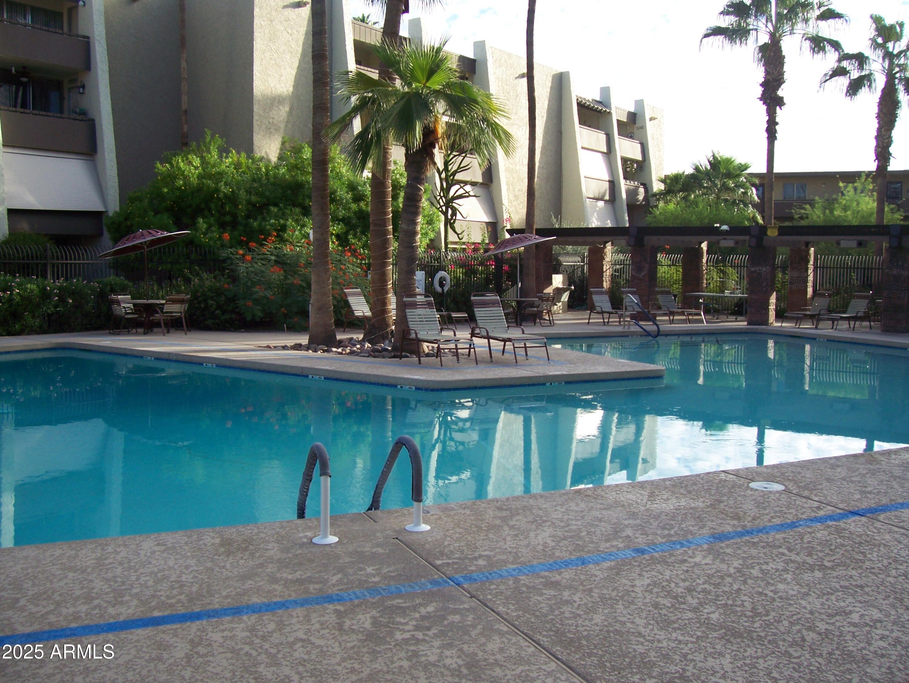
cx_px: 454
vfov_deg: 41.8
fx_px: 893
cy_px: 342
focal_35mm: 34
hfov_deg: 53.9
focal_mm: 5.6
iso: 80
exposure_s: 1/640
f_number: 2.7
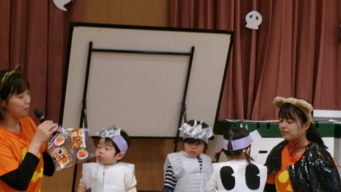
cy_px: 119
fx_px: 940
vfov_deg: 11.6
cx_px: 171
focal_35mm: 104
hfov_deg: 20.6
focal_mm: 16.9
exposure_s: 1/34
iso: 800
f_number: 5.8
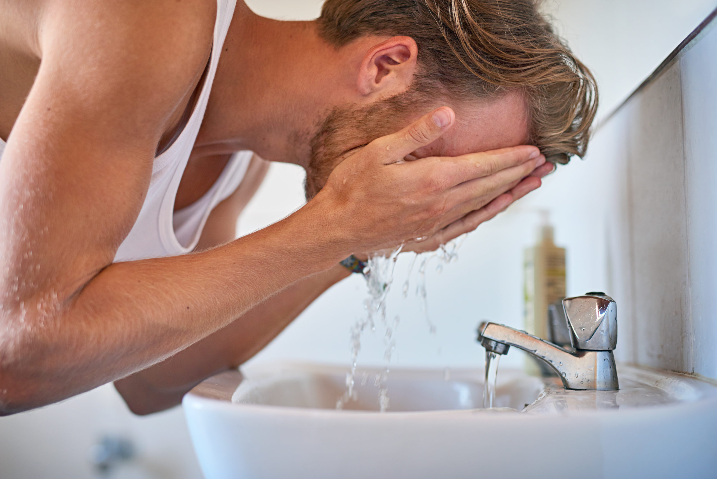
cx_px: 358
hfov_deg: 39.6
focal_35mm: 50
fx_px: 996
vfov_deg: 27.0
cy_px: 240
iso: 200
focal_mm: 50
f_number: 2
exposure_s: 1/160
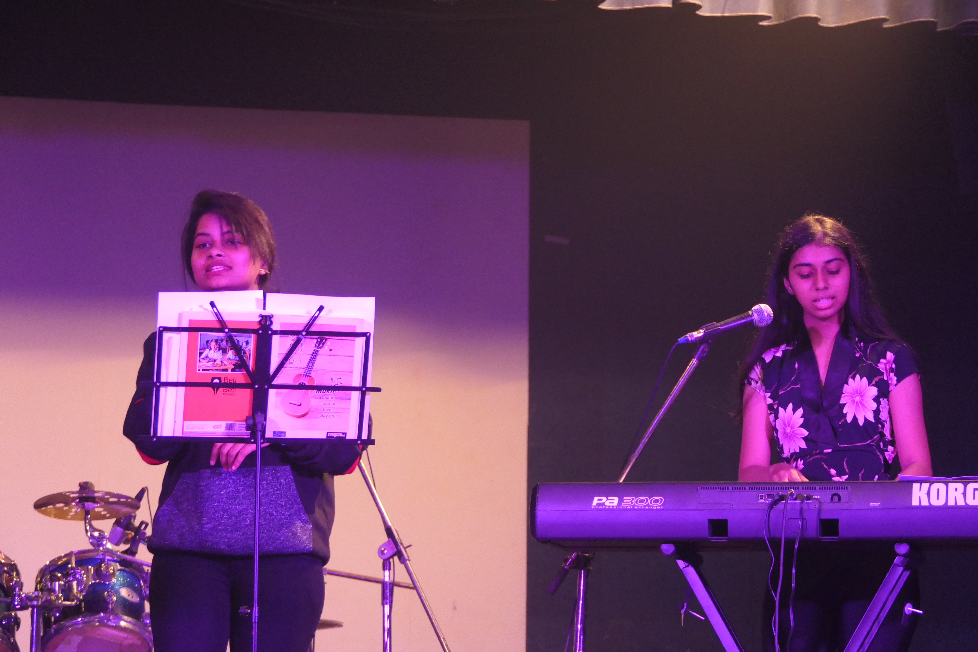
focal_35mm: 131
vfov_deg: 10.5
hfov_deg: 15.6
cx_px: 489
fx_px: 3559
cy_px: 326
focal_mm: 47.4
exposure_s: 1/80
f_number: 4.2
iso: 1600
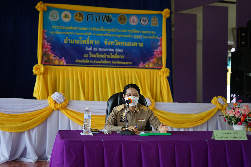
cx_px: 126
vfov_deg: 27.0
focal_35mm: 50
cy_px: 84
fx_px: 349
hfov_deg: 39.6
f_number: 1.8
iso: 400
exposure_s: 1/800
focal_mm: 50
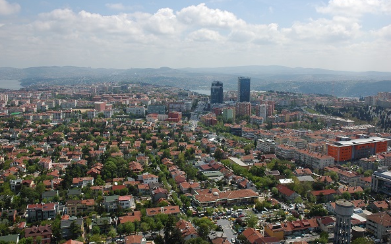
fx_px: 362
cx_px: 195
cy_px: 117
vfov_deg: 37.2
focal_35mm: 34
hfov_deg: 56.7
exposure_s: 1/320
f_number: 11
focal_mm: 22
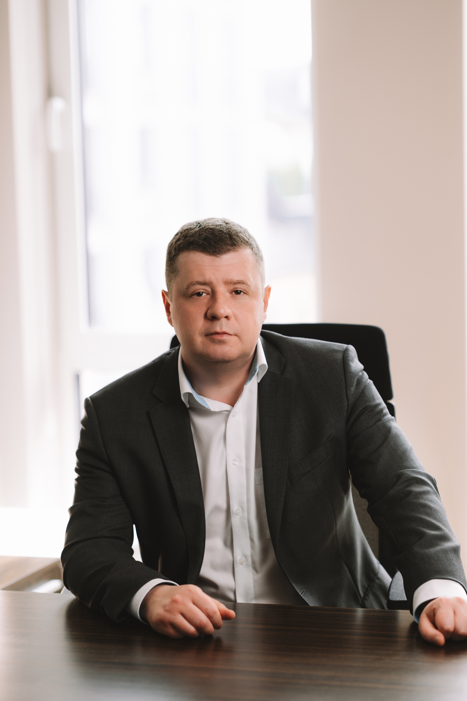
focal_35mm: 96
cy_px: 376
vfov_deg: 21.2
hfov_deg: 14.2
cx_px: 261
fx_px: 1870
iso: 160
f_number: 2.5
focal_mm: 85
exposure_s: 1/160
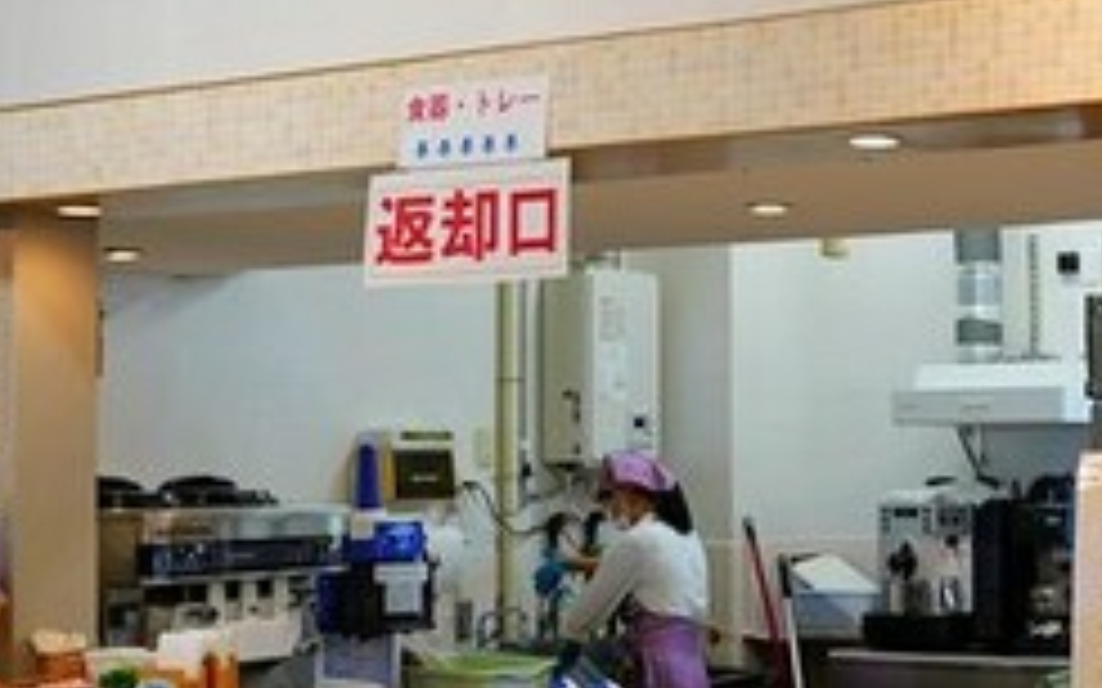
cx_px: 1142
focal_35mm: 60
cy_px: 396
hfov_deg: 31.1
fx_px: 1802
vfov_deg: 21.6
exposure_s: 1/60
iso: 160
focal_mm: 17
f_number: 4
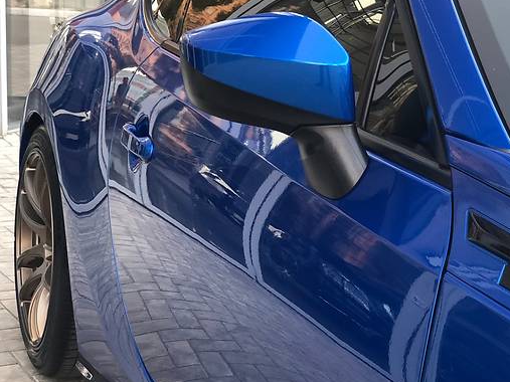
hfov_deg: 23.6
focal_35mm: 82
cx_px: 369
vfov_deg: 18.0
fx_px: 1208
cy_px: 166
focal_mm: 6
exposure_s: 1/50
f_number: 2.4
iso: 100
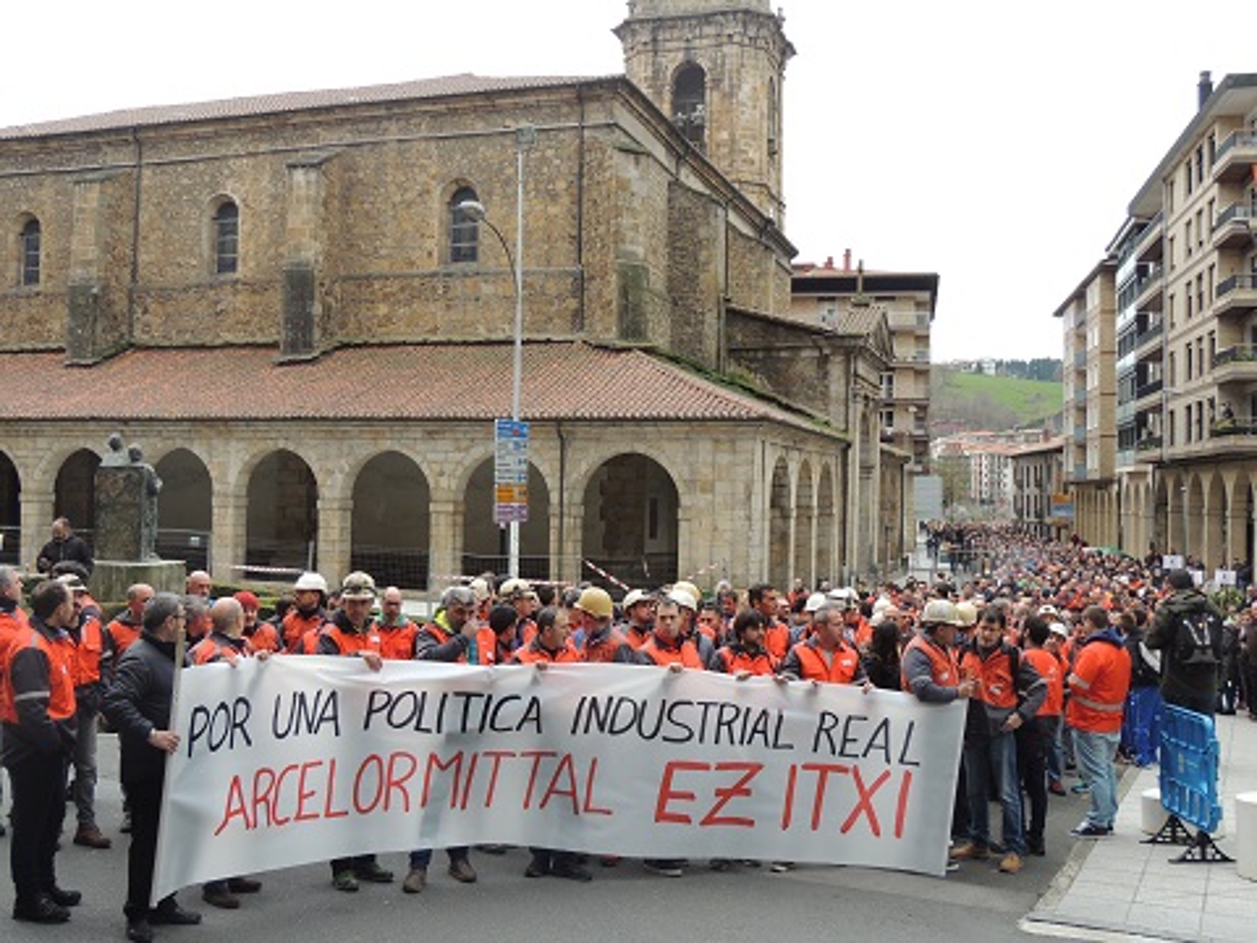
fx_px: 1271
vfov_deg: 40.7
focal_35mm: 35
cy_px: 472
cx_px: 628
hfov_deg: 52.6
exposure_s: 1/200
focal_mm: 6.2
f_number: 3.3
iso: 100
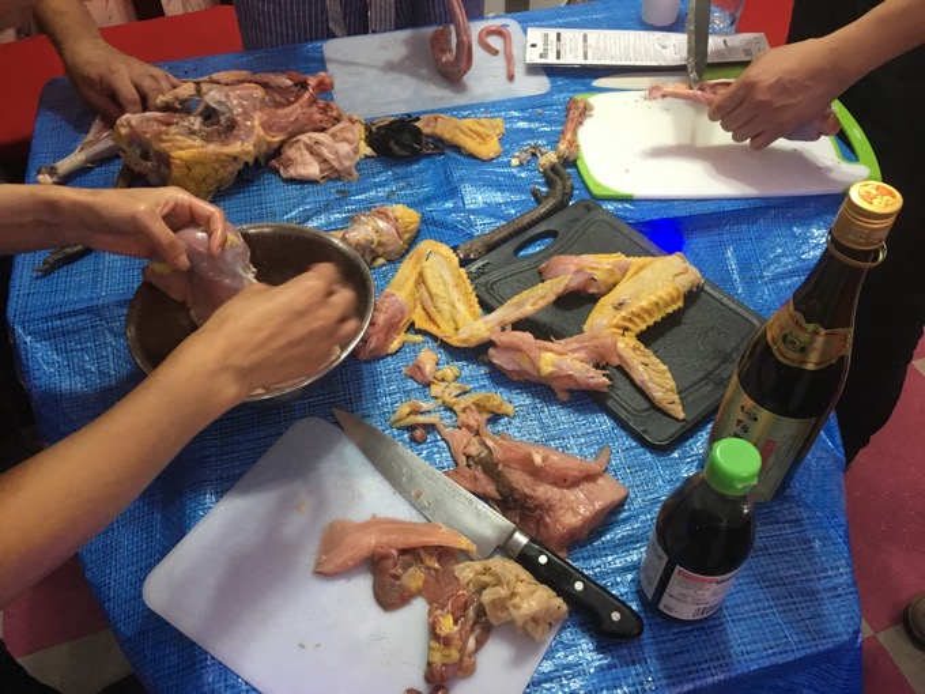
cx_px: 462
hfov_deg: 61.7
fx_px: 775
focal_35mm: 29
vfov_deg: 48.2
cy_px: 347
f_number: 2.2
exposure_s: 1/30
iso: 160
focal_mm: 4.15
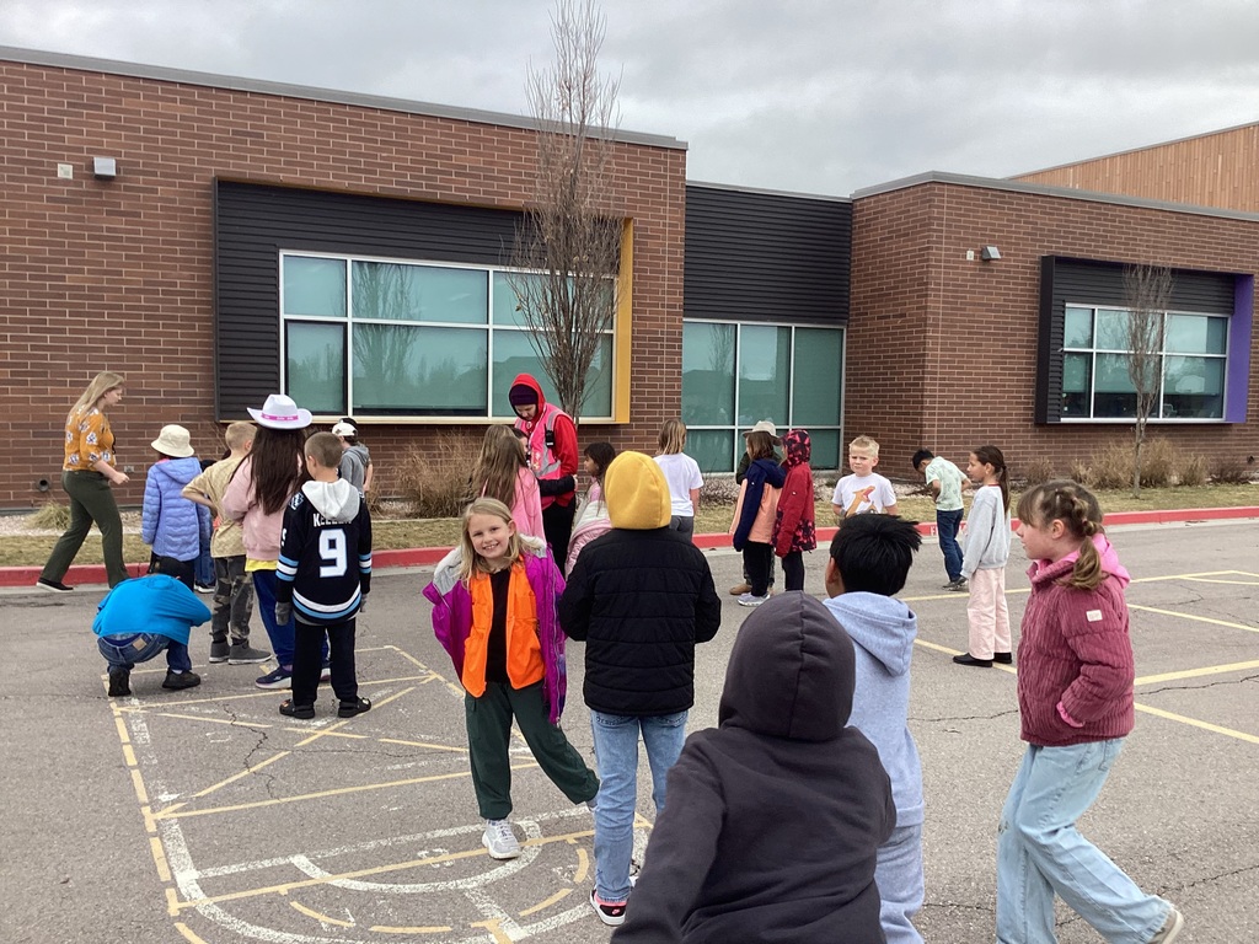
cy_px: 472
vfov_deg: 45.4
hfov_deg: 58.4
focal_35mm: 31
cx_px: 630
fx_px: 1127
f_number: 2.4
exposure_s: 1/303
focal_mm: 3.3
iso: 25
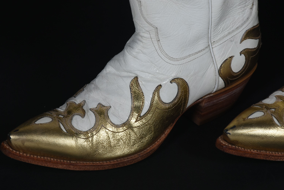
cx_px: 142
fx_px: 1658
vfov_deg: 6.6
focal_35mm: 210
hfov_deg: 9.8
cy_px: 95
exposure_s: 1/125
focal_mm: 140
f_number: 14
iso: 200
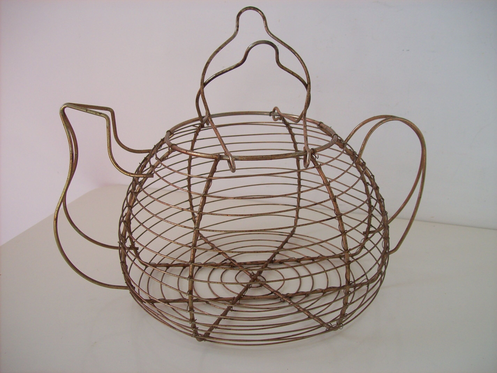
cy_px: 186
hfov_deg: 51.4
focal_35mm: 36
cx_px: 248
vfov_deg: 39.6
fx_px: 517
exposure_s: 1/98.3
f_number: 2.7
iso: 80
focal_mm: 6
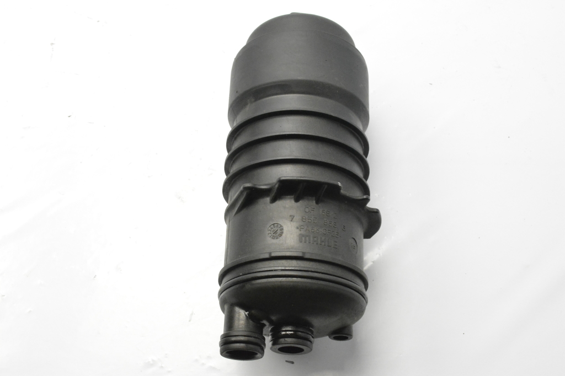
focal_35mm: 48
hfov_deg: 41.1
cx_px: 282
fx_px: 753
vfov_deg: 28.1
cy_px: 188
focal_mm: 32
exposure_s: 1/250
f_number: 10
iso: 6400
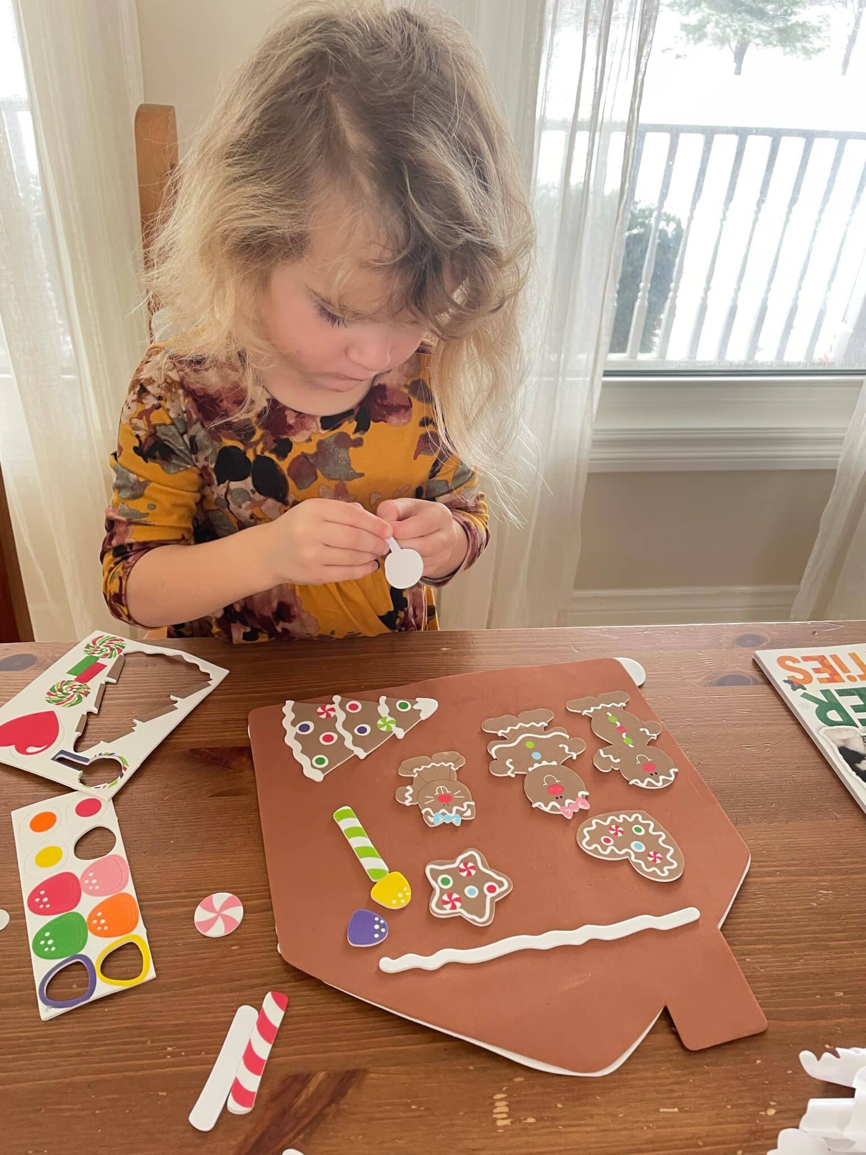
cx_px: 433
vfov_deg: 67.3
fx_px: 867
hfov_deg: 53.1
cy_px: 578
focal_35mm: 26
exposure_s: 1/60
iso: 160
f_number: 1.6
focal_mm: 4.2
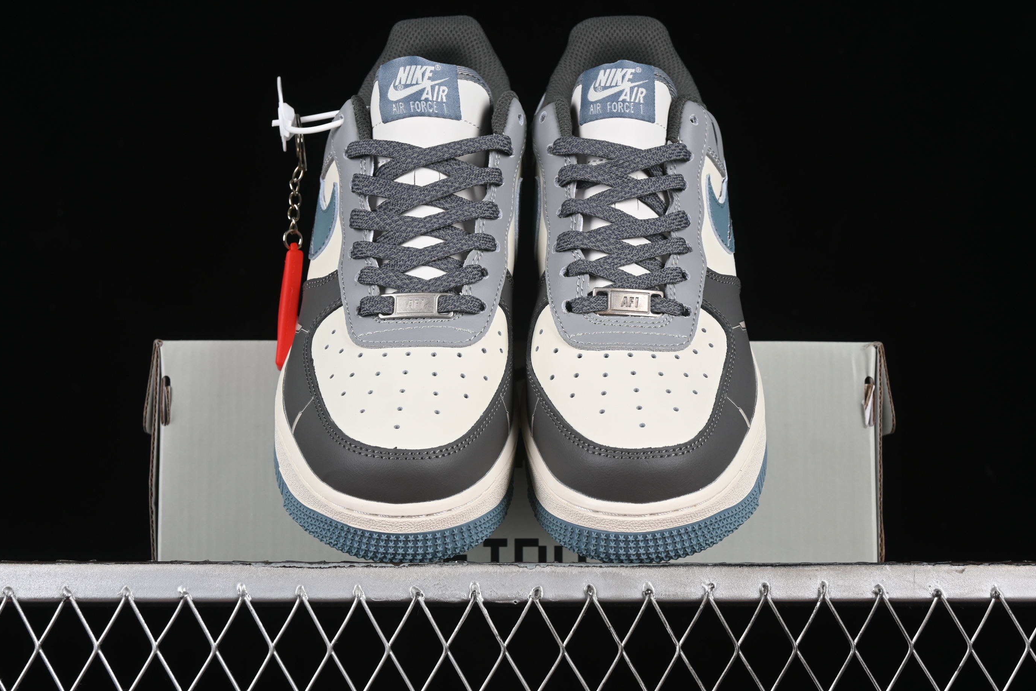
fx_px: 2187
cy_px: 344
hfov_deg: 26.6
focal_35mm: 76
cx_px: 515
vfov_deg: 18.0
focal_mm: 50
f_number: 8
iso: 160
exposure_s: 1/80
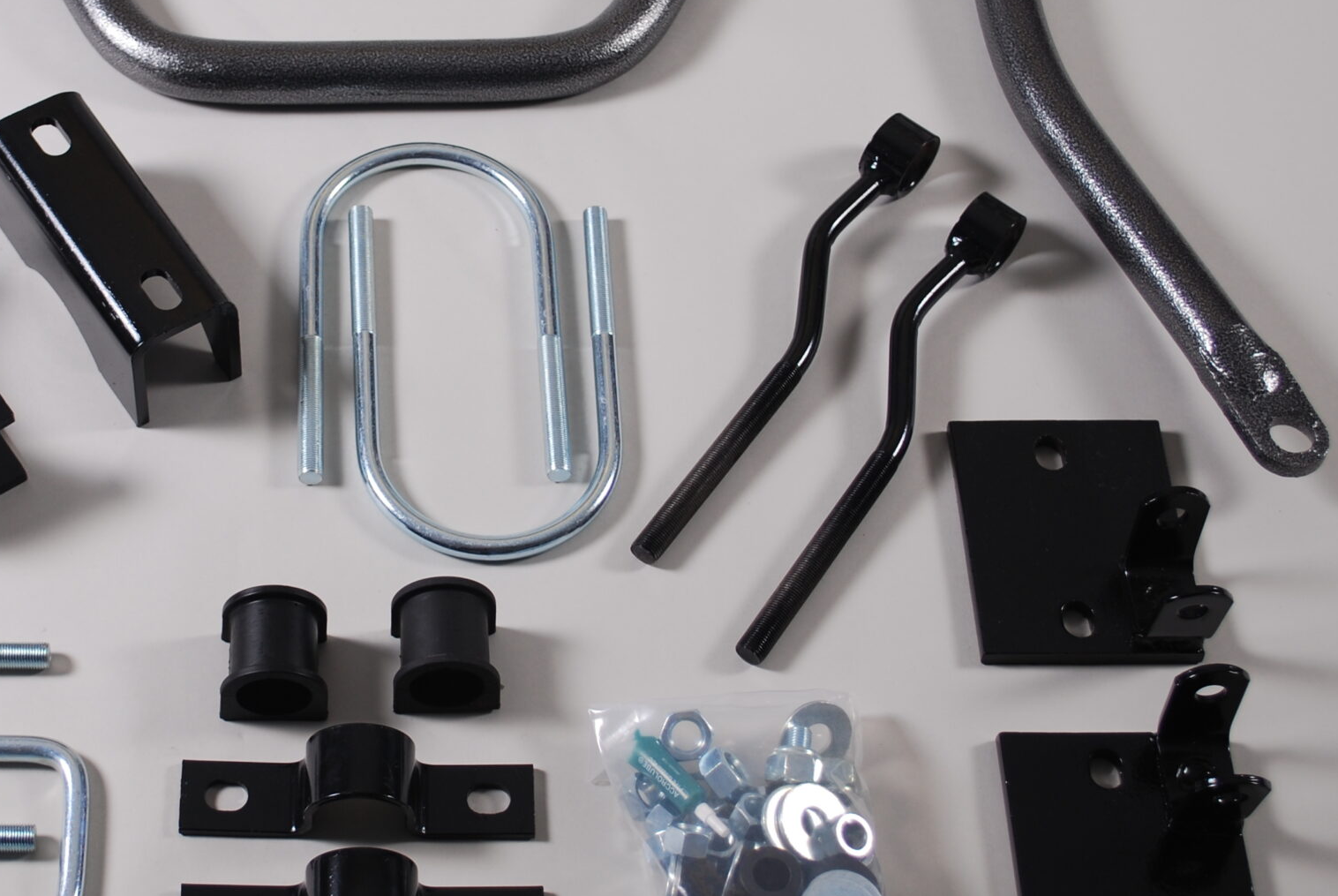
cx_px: 369
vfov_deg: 18.0
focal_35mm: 76
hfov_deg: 26.3
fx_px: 2828
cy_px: 384
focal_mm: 30
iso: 100
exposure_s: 1/125
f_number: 4.8
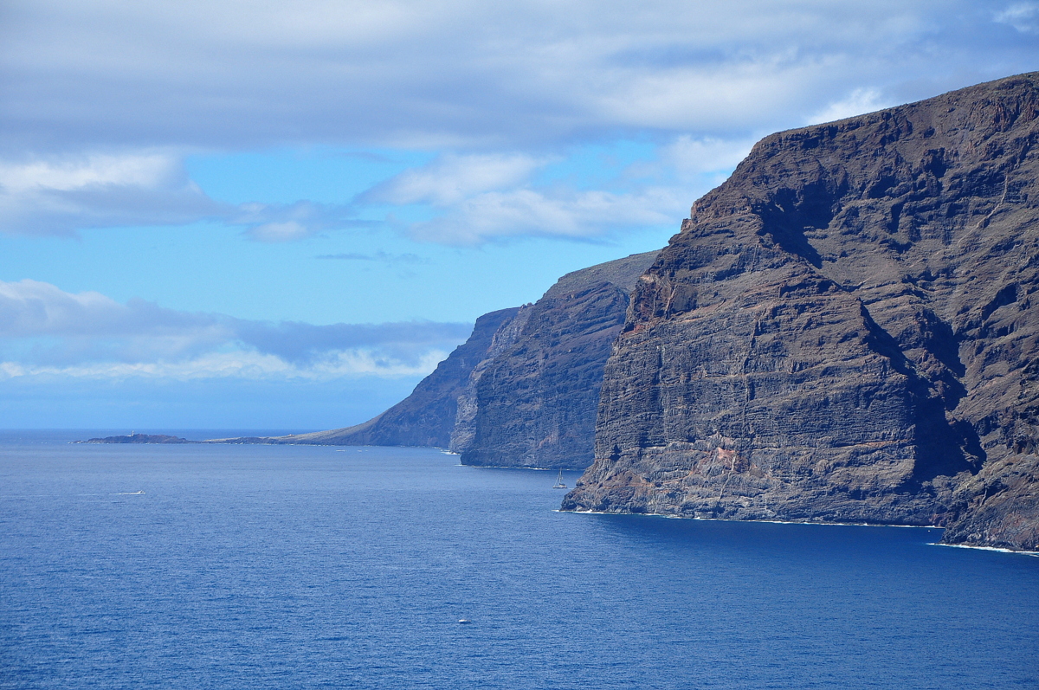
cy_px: 345
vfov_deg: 12.1
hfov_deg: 18.2
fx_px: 3243
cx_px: 520
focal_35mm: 112
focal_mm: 75
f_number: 8
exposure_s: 1/1000
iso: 400
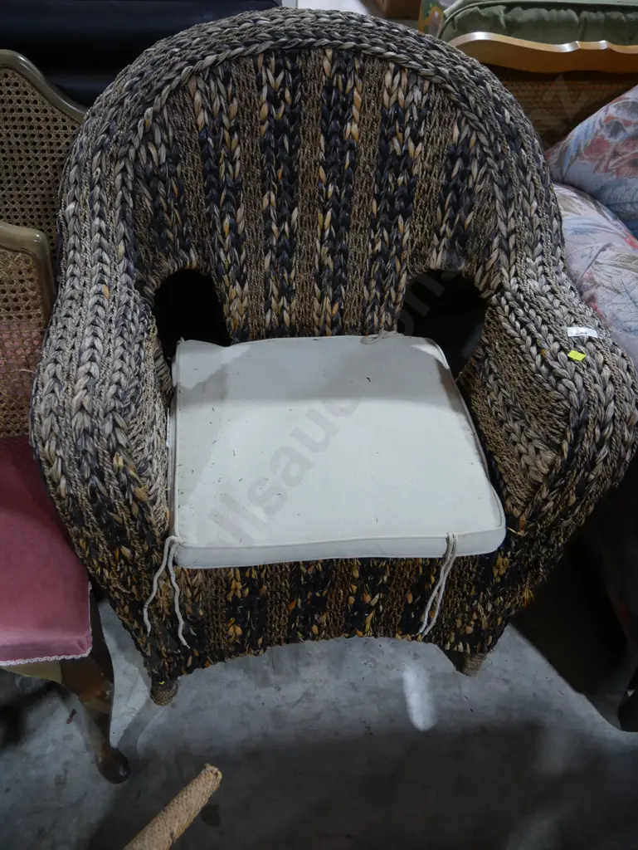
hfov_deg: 49.8
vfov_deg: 63.4
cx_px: 319
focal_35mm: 28
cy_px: 425
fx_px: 688
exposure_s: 1/60
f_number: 3.5
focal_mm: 14
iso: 640
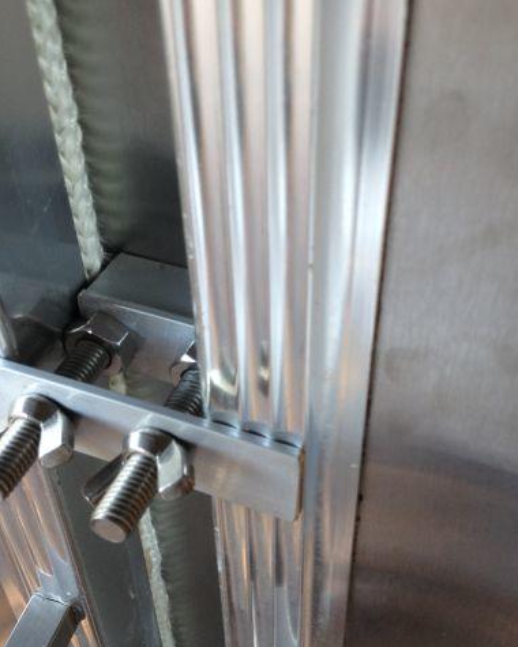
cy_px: 324
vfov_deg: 40.3
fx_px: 882
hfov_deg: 32.7
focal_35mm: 46
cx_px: 282
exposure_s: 1/30
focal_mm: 4.28
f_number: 2.4
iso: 50
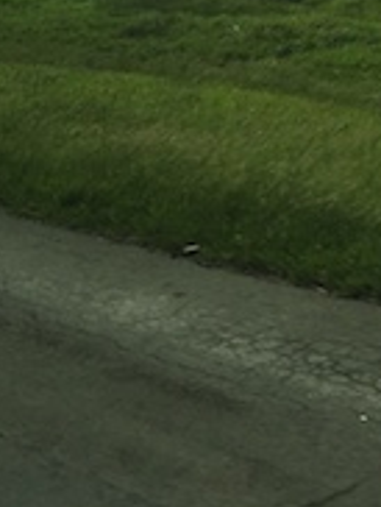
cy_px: -389
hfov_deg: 13.7
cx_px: 406
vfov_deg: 15.9
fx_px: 1552
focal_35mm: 106
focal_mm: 4.15
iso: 32
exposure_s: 1/746
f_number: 2.2
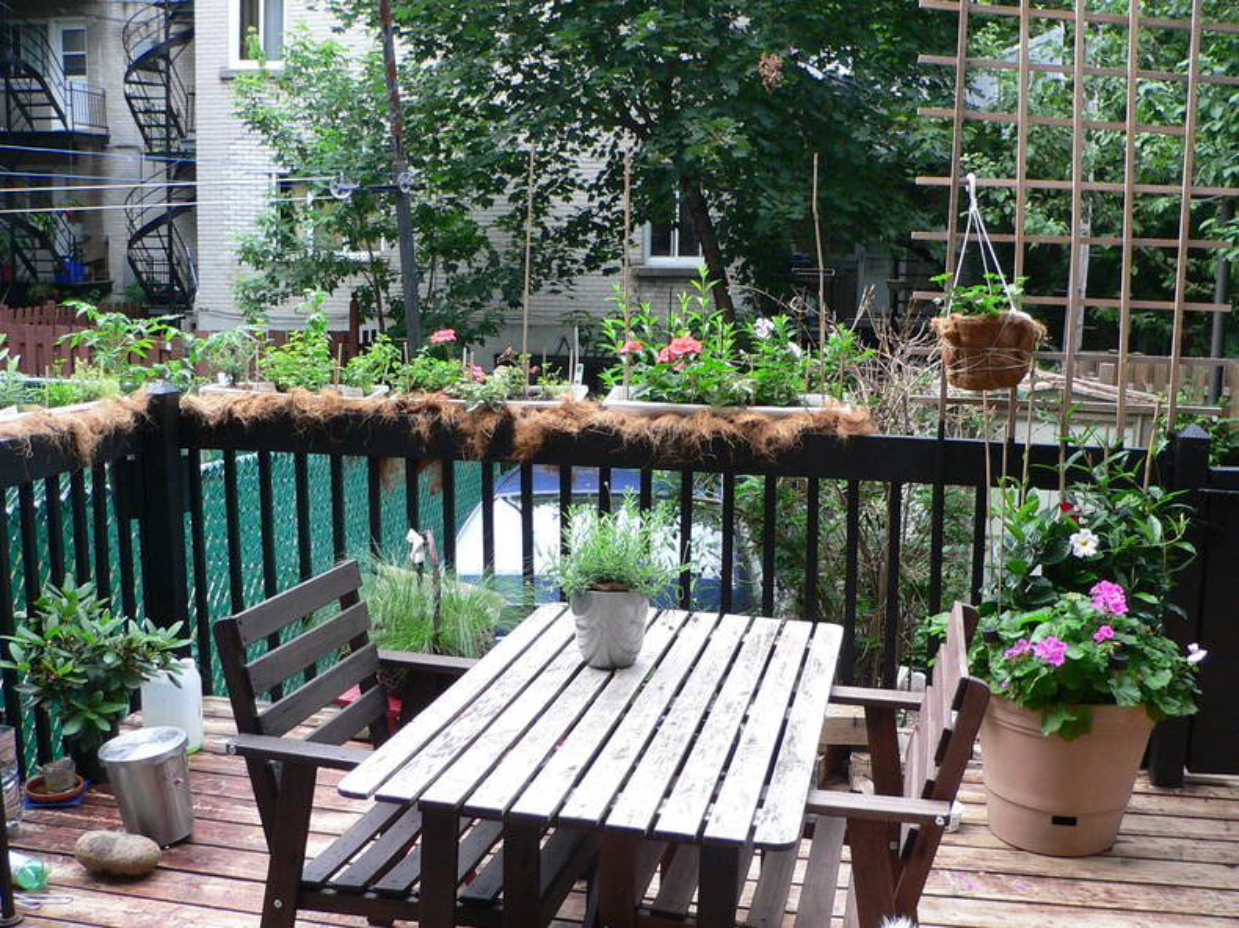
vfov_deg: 40.7
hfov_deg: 52.6
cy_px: 464
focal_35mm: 35
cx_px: 620
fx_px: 1252
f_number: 2.8
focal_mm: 4.6
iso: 200
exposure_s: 1/60
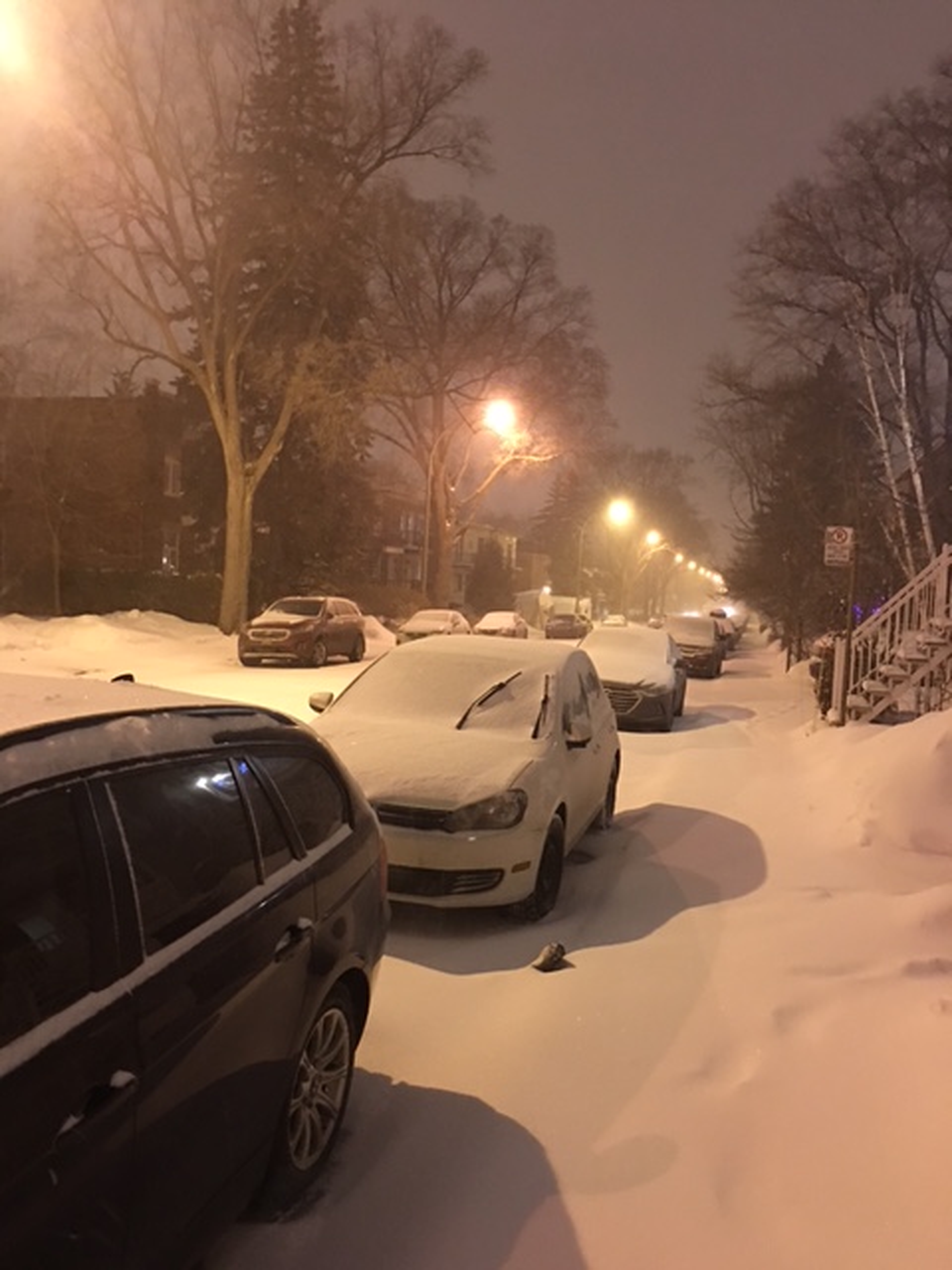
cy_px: 635
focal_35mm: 29
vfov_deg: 61.7
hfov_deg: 48.2
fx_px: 1063
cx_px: 476
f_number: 2.2
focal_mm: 4.15
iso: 125
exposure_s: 1/4
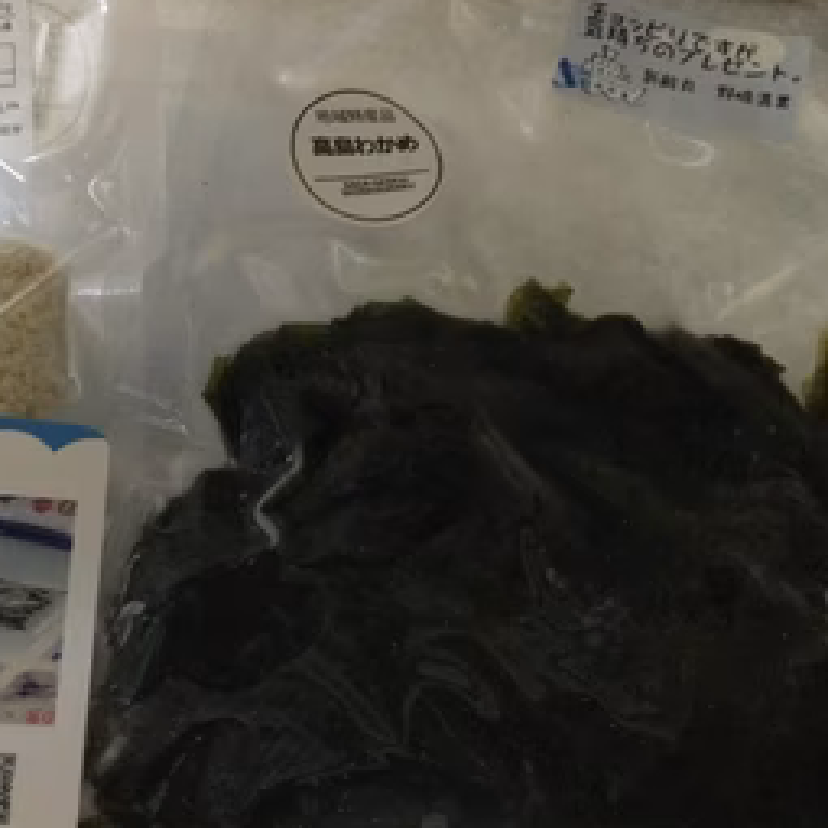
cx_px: 338
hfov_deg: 39.0
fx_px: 1164
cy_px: 471
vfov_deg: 39.1
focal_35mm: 43
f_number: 2.4
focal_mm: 3.3
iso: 800
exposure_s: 1/15
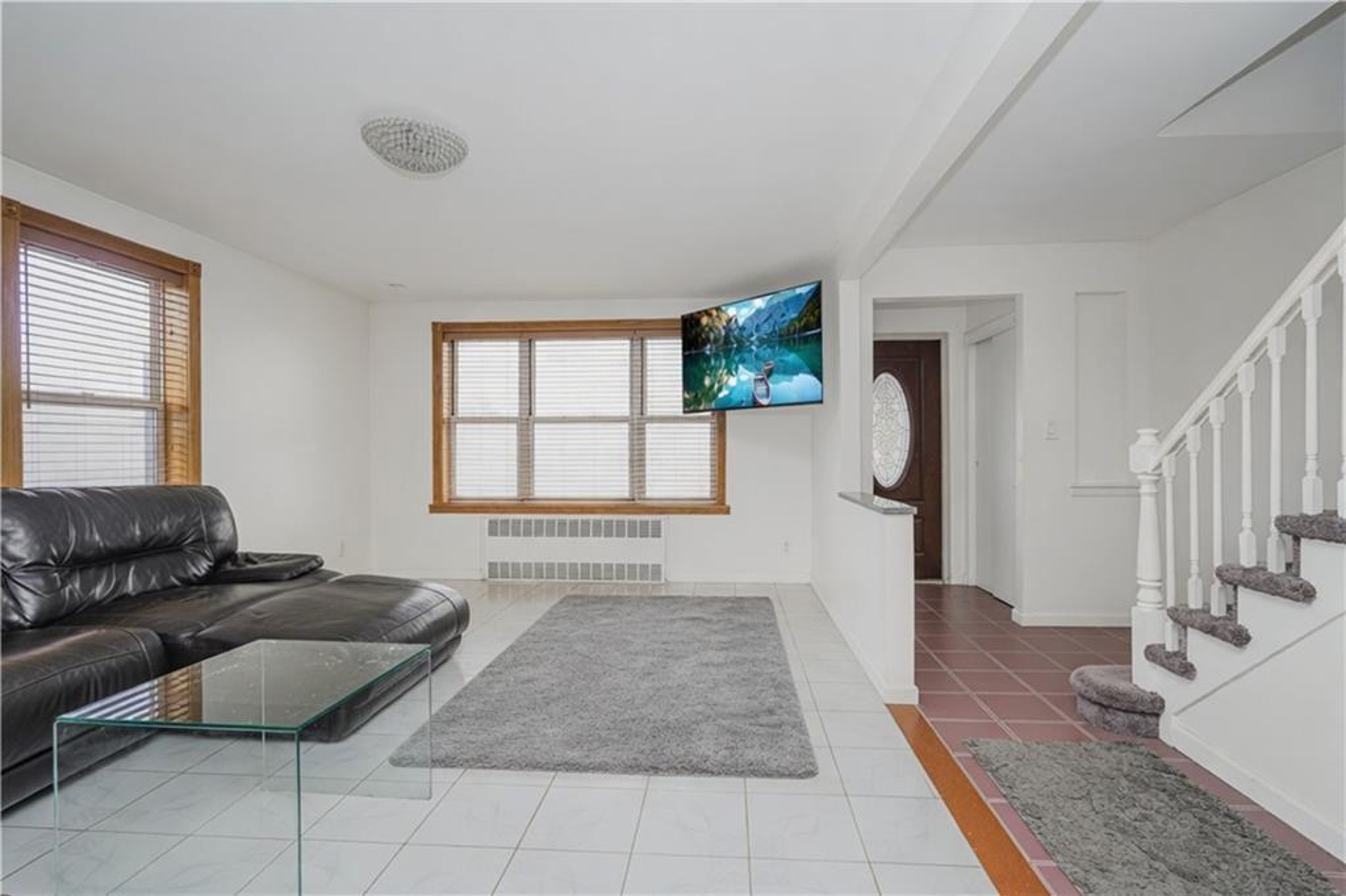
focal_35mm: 16
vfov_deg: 73.7
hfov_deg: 96.8
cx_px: 673
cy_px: 448
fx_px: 598
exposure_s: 1/40
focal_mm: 16
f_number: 4.5
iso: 50
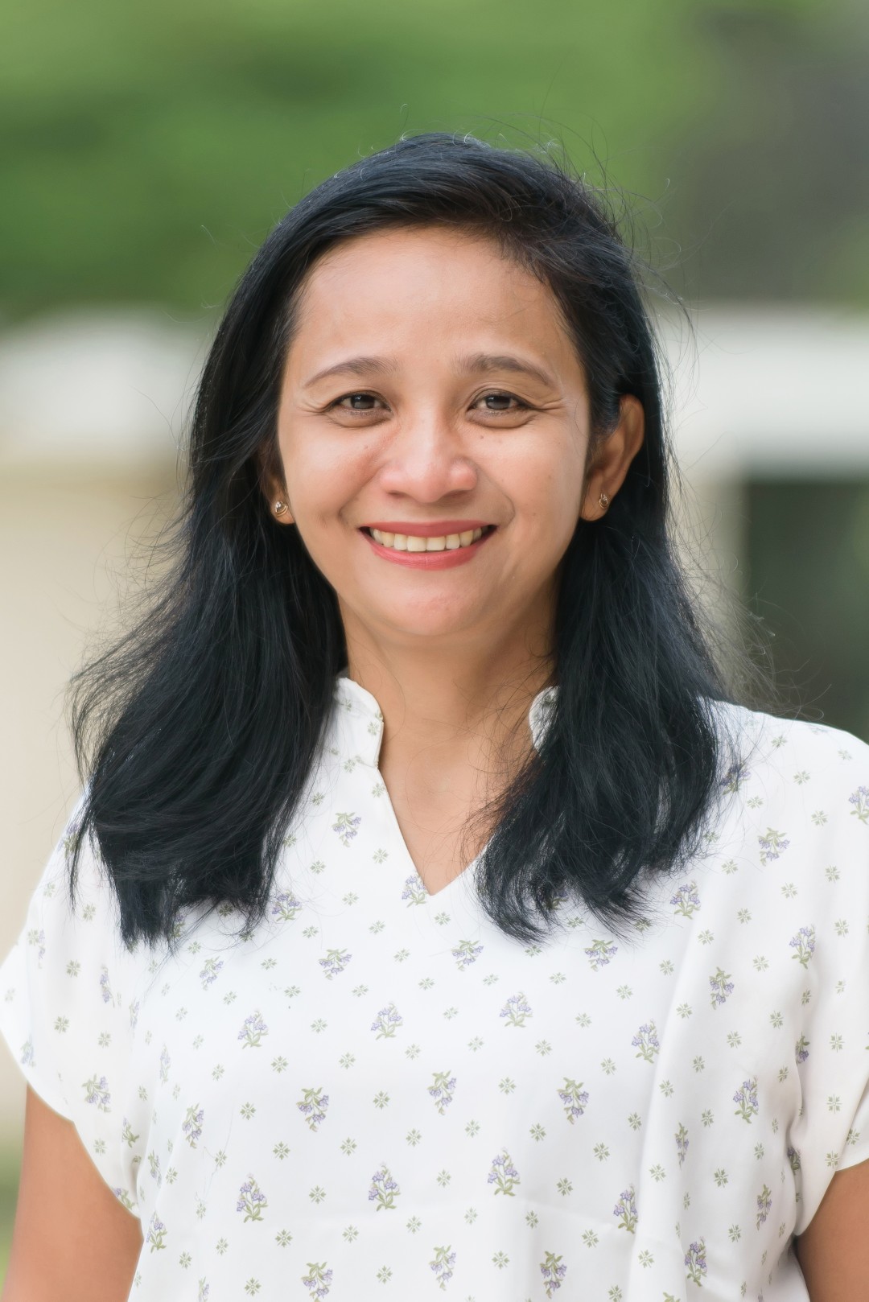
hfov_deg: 6.9
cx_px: 434
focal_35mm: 200
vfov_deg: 10.3
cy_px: 651
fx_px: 7235
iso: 200
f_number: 3.2
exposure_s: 1/500
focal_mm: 200
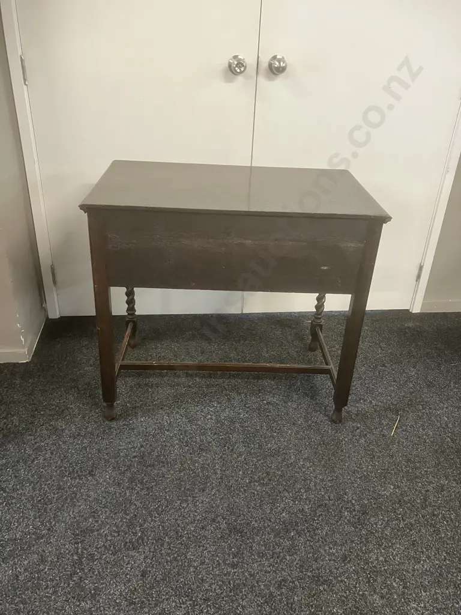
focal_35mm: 28
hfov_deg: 49.7
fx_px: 497
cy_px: 308
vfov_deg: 63.4
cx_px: 230
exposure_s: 1/50
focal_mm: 3.99
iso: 250
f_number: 1.8
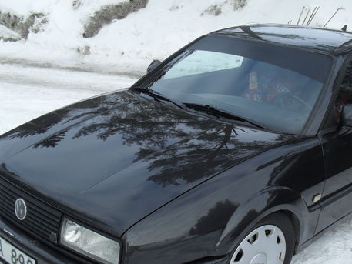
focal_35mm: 49
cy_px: 183
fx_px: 498
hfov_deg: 38.5
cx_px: 233
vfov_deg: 29.4
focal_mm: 6.3
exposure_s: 1/500
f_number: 3.2
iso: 100
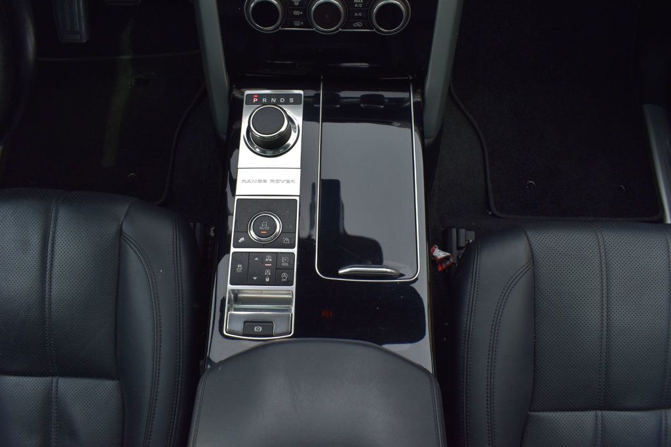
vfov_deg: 47.9
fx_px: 503
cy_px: 224
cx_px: 336
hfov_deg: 67.4
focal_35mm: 27
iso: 400
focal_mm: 18
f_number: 9
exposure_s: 1/160
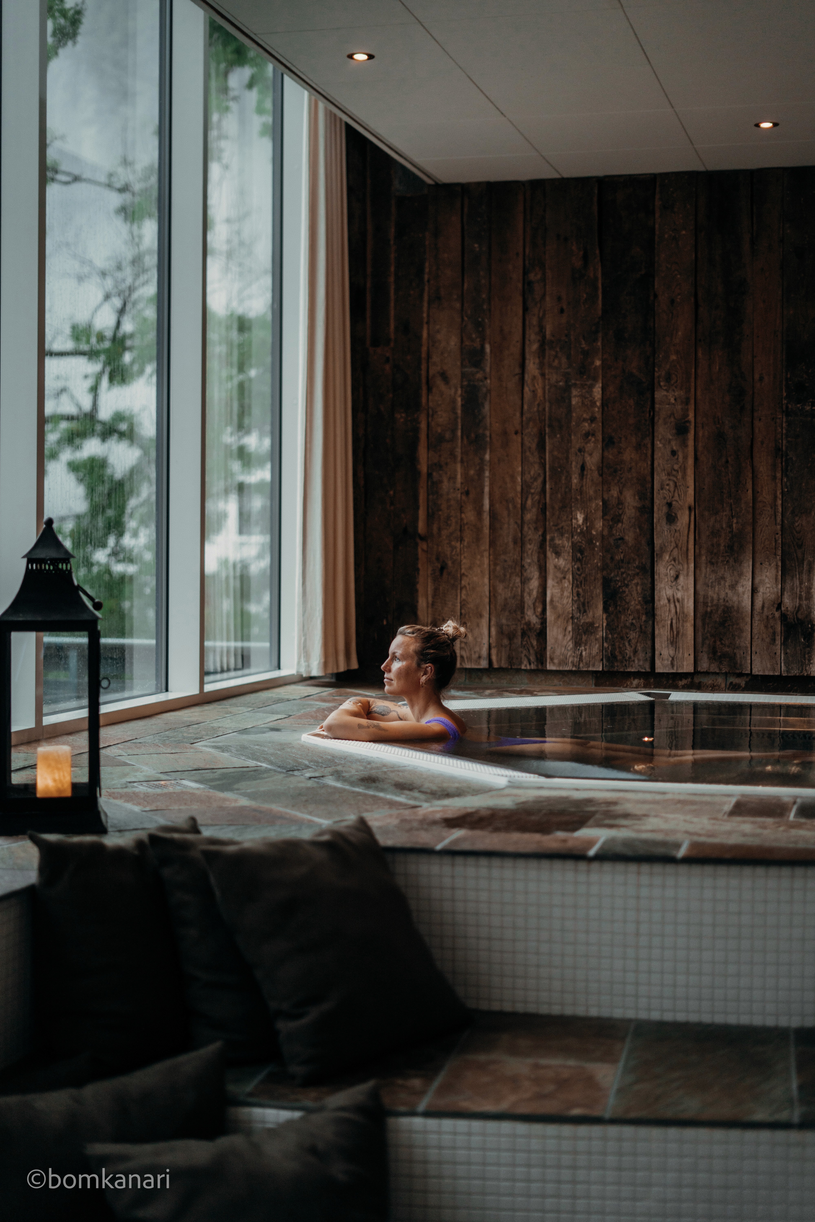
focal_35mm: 50
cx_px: 408
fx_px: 1698
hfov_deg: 27.0
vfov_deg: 39.6
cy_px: 611
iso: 320
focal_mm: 50
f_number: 1.8
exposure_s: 1/640
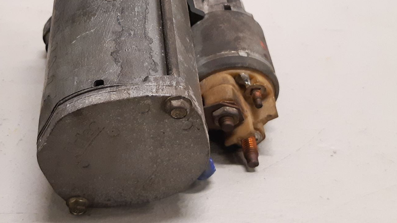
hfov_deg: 44.9
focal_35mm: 45
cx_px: 136
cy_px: 46
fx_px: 474
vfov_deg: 26.1
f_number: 1.7
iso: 250
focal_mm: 3.93
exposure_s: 1/50
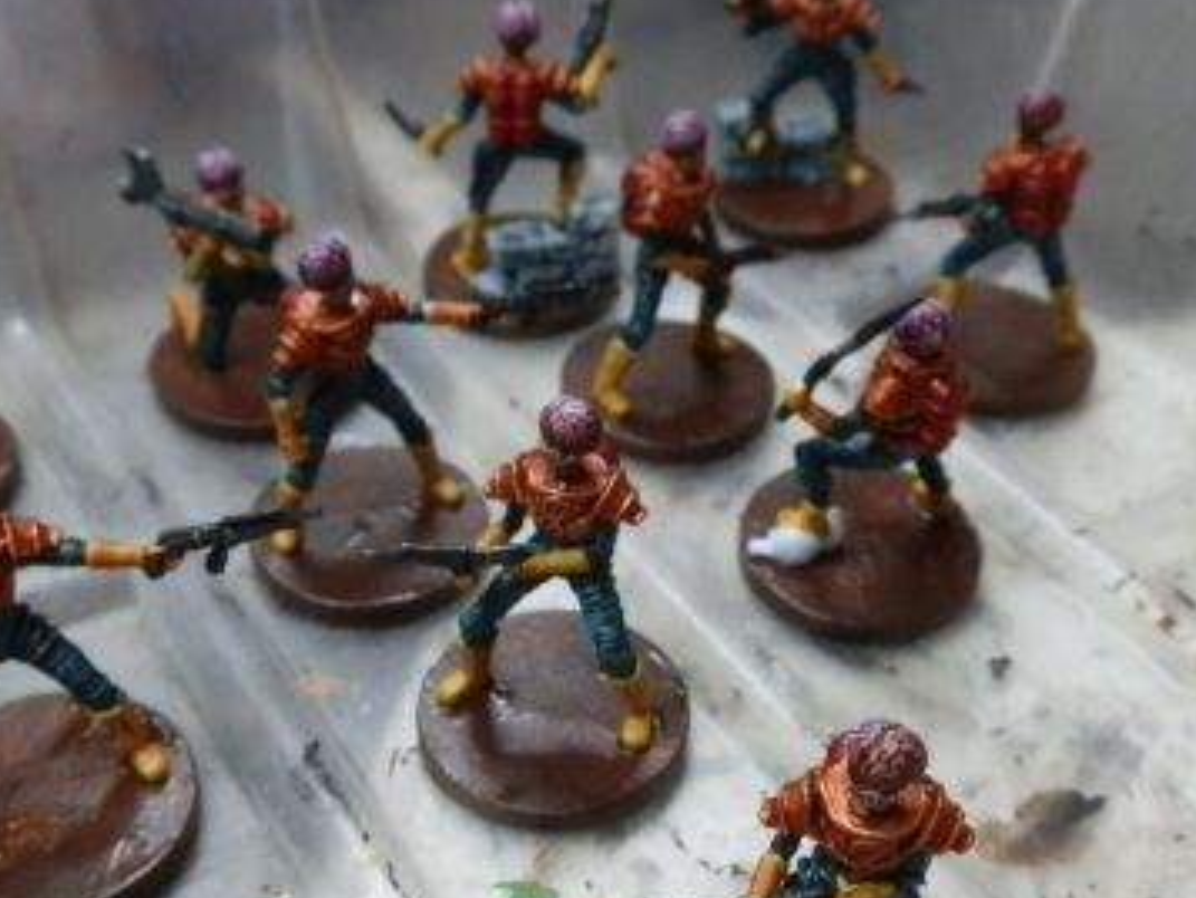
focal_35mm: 42
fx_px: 1452
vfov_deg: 34.3
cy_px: 539
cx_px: 603
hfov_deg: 44.8
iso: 400
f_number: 3.1
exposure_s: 1/160
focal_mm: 5
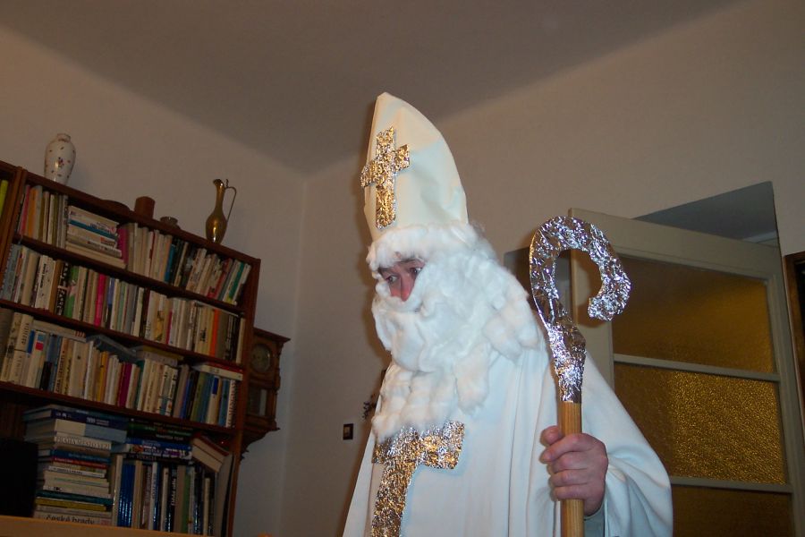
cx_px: 402
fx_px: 850
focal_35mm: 38
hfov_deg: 50.7
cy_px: 268
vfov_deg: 35.1
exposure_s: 1/30
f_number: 2.8
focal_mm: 8
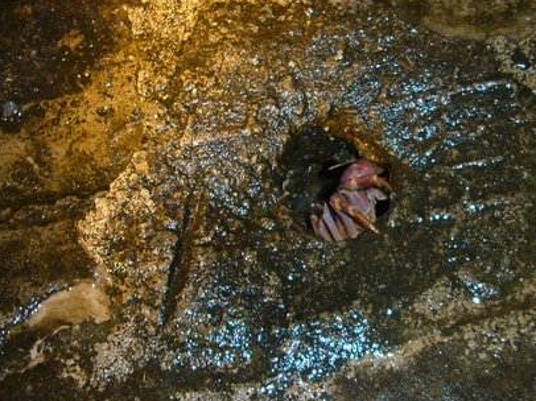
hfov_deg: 28.5
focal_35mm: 68
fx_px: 1052
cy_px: 199
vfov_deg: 21.6
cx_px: 341
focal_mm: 5.4
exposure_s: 1/30
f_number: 3
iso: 100
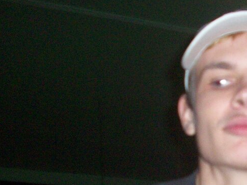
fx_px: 649
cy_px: 199
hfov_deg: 20.9
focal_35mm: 91
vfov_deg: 15.8
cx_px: 236
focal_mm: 6.2
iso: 200
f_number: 2.8
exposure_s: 1/64
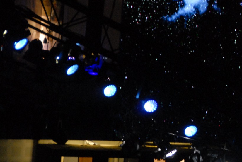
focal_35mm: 369
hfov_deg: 5.6
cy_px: 36
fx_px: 2485
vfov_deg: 3.7
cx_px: 280
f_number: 5.3
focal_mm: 105
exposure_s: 1/20
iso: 1000
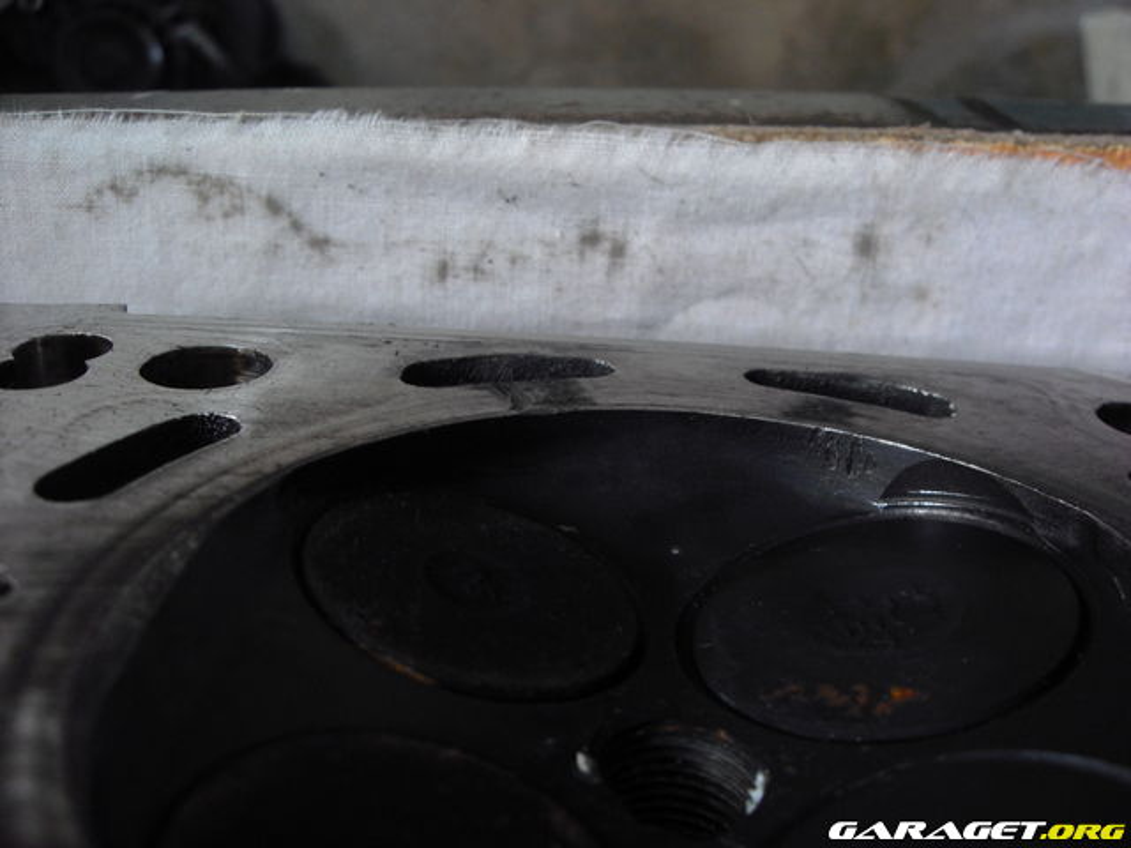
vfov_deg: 38.7
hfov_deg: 50.1
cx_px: 566
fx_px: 1209
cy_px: 424
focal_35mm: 37
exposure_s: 1/20
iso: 200
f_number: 2.7
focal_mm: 6.2
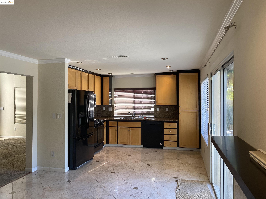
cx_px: 133
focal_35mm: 26
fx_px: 200
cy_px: 100
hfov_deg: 67.3
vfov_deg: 53.1
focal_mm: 4.25
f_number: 1.8
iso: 80
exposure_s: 1/120
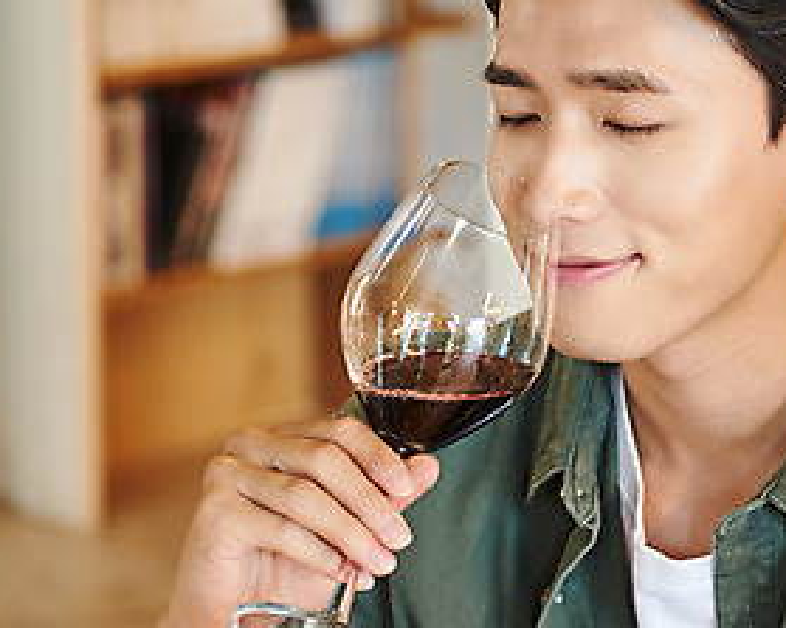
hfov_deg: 13.7
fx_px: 3279
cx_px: 359
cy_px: 222
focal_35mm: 141
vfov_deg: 10.9
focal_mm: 70
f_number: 2.8
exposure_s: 1/80
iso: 800
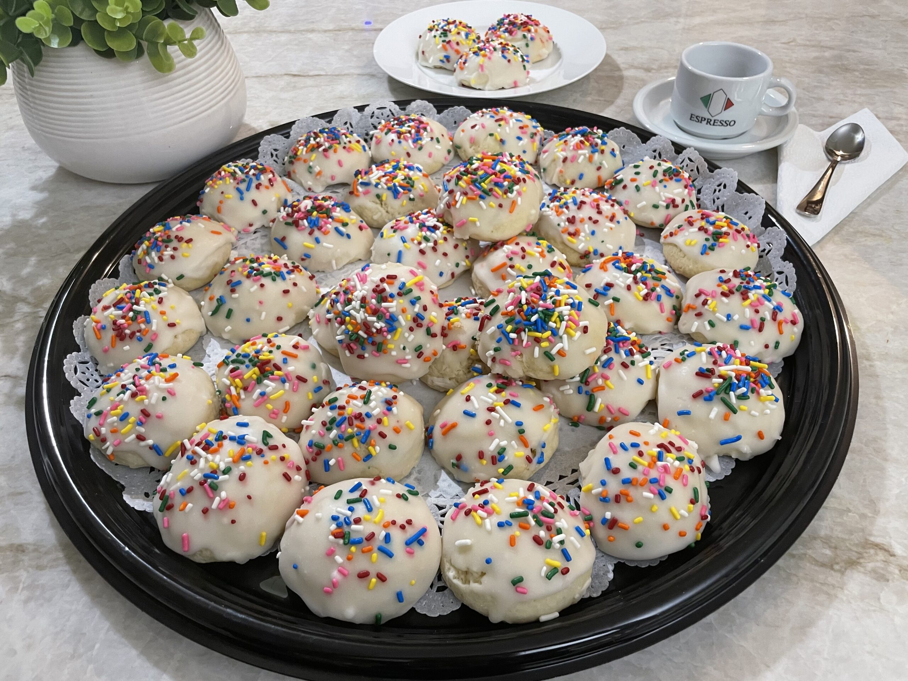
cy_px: 340
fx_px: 682
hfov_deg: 67.3
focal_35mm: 26
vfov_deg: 53.1
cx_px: 454
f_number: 1.6
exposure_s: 1/60
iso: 250
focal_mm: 4.2
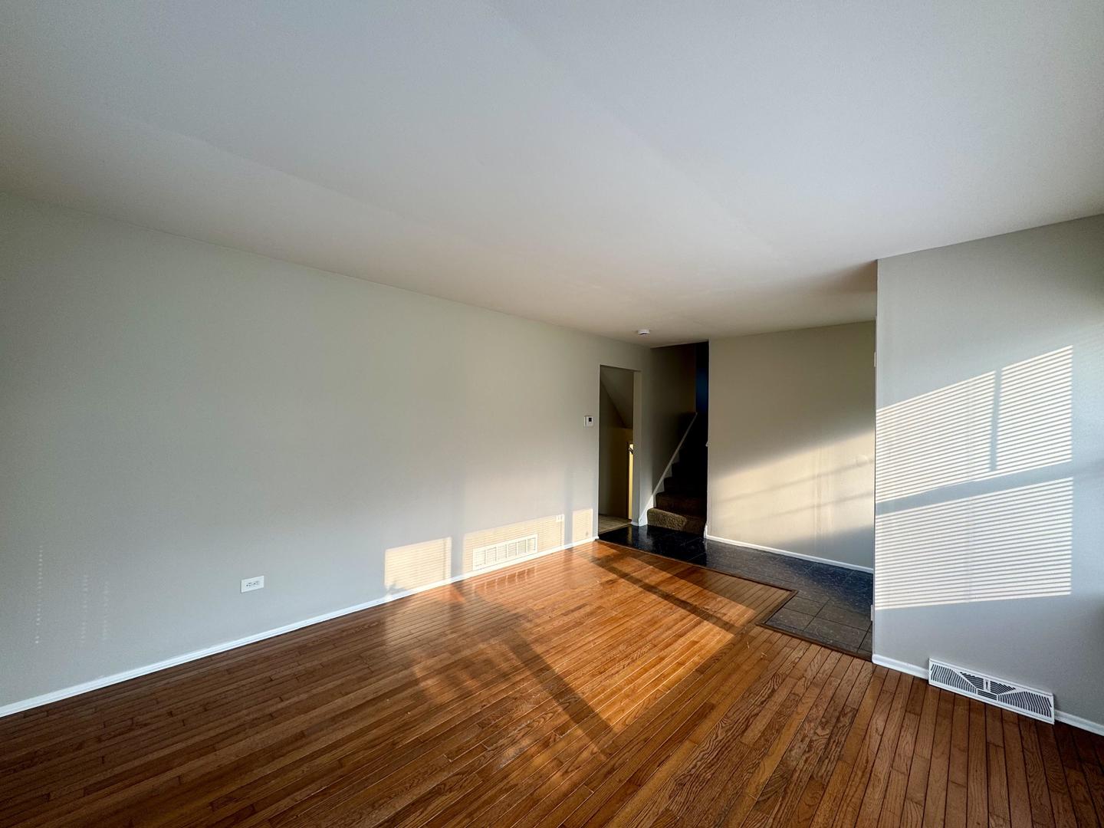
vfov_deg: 85.7
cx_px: 552
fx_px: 446
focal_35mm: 14
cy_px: 414
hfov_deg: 102.1
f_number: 2.2
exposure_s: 1/99
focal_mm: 2.22
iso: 50
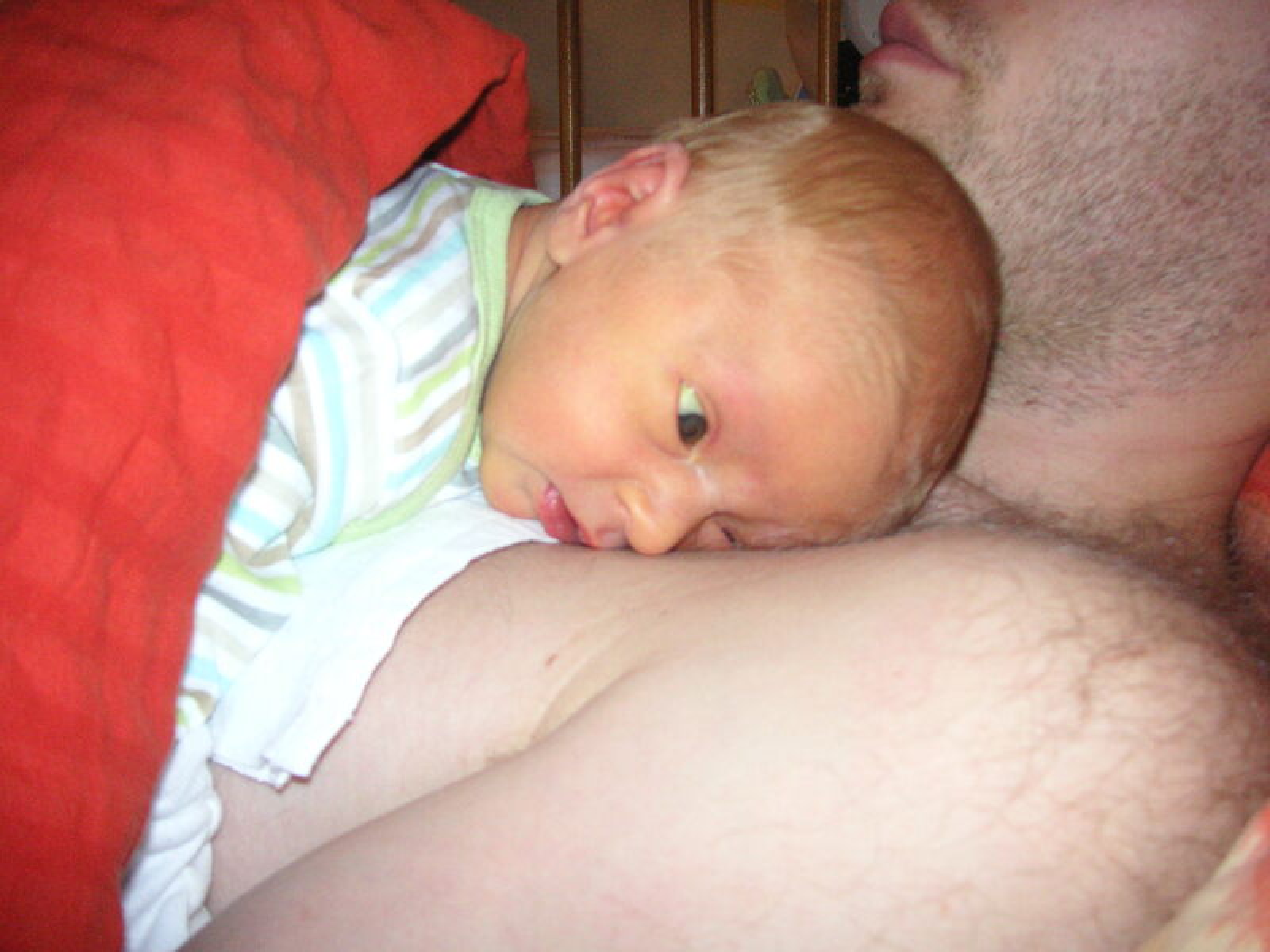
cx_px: 635
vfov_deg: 38.7
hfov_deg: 50.1
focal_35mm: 37
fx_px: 1357
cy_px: 476
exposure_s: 1/45
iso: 160
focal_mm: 6.1
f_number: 2.8
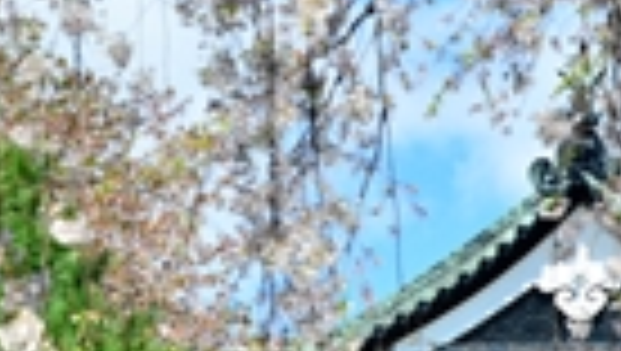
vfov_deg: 3.3
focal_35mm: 364
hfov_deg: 5.9
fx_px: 6001
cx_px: 860
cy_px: 488
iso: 400
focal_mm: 120
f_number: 11
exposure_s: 1/500
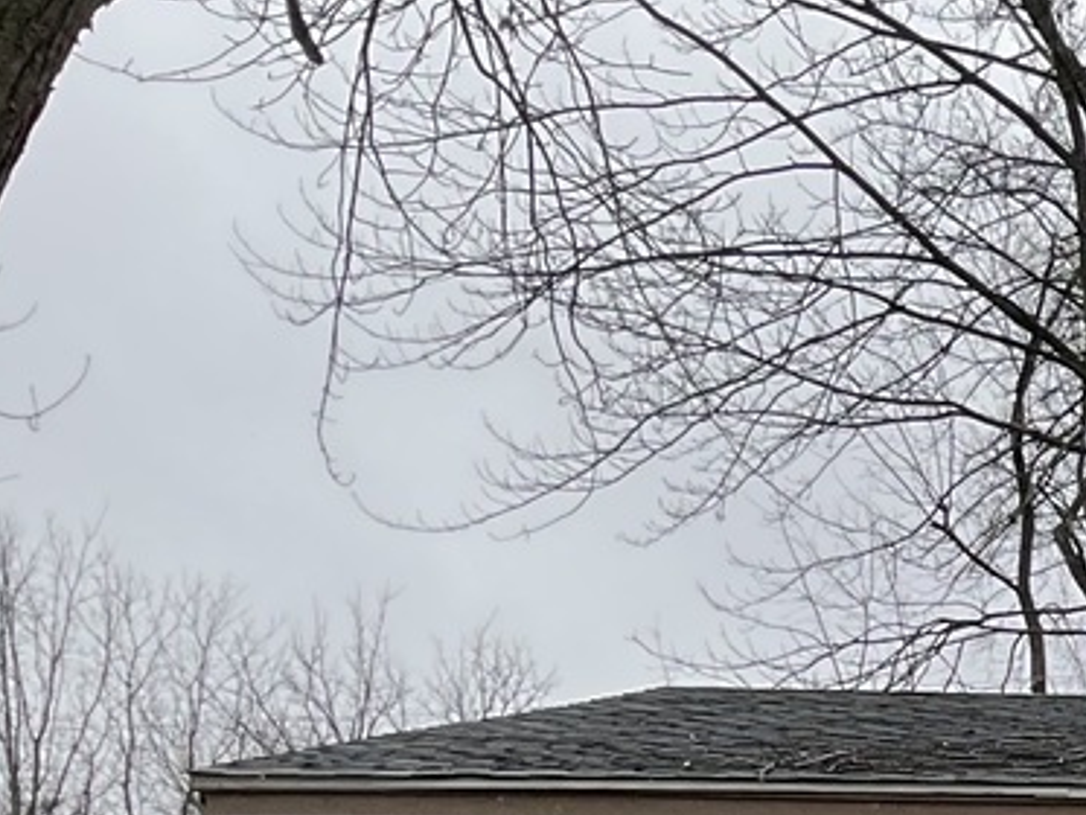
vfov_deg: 12.8
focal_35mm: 112
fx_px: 3515
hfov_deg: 15.0
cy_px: 1077
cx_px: 2021
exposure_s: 1/289
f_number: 1.8
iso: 16
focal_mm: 3
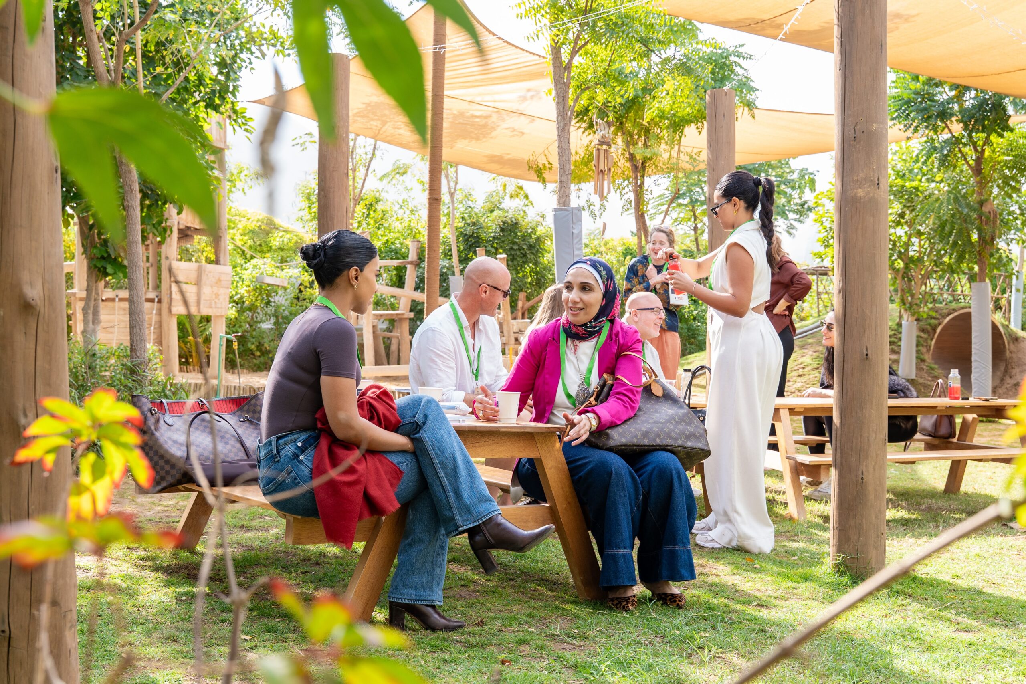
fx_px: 1225
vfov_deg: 31.2
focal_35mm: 43
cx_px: 513
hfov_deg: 45.4
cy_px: 342
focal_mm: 29.1
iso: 200
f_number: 4.5
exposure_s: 1/200
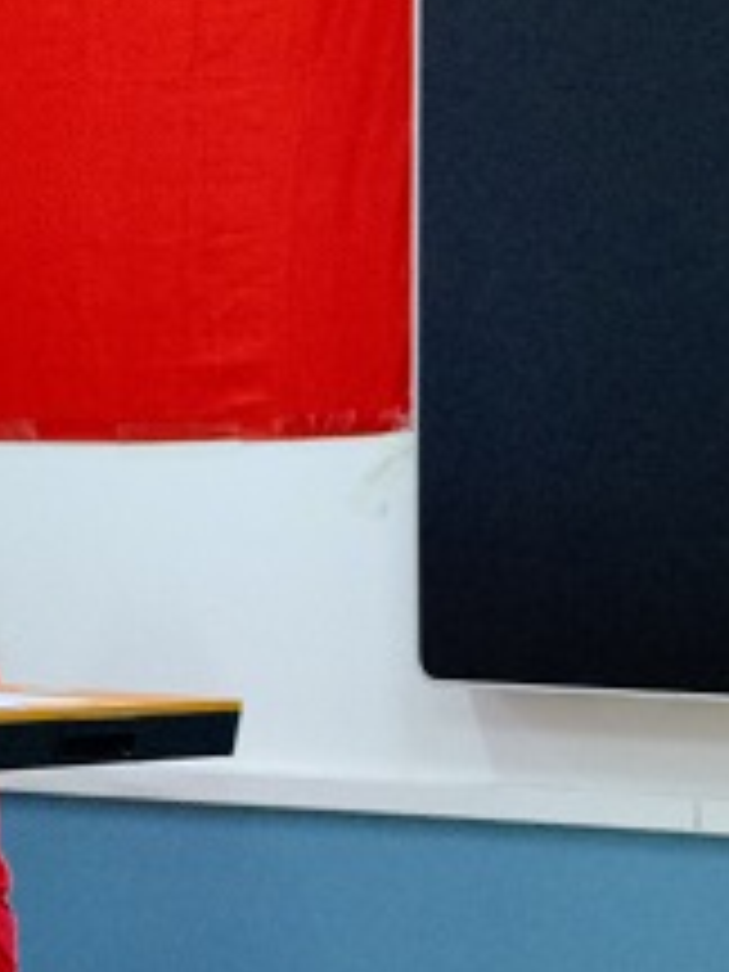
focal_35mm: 188
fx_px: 5279
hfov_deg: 7.8
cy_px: 288
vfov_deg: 10.5
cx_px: 1080
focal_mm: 31.5
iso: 2500
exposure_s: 1/100
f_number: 3.6
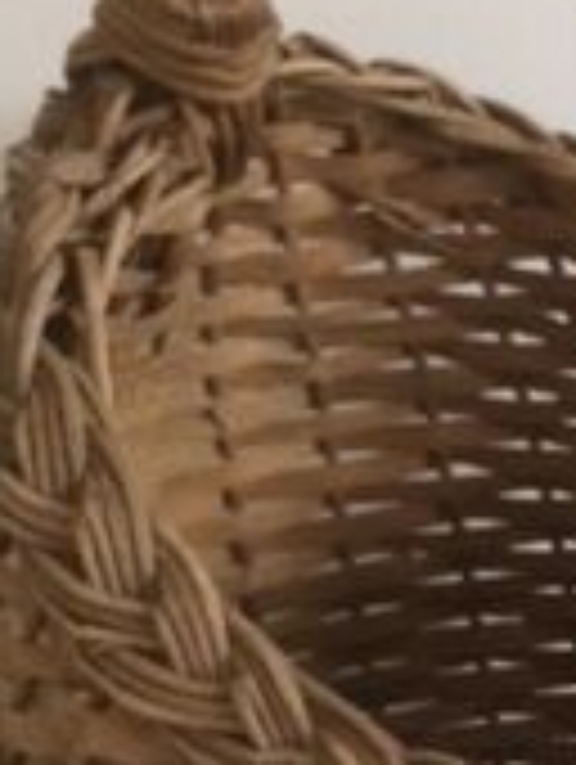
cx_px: 932
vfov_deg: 17.7
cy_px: 734
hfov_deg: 12.7
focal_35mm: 109
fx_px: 2412
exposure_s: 1/33
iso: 200
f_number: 2.2
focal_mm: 4.15
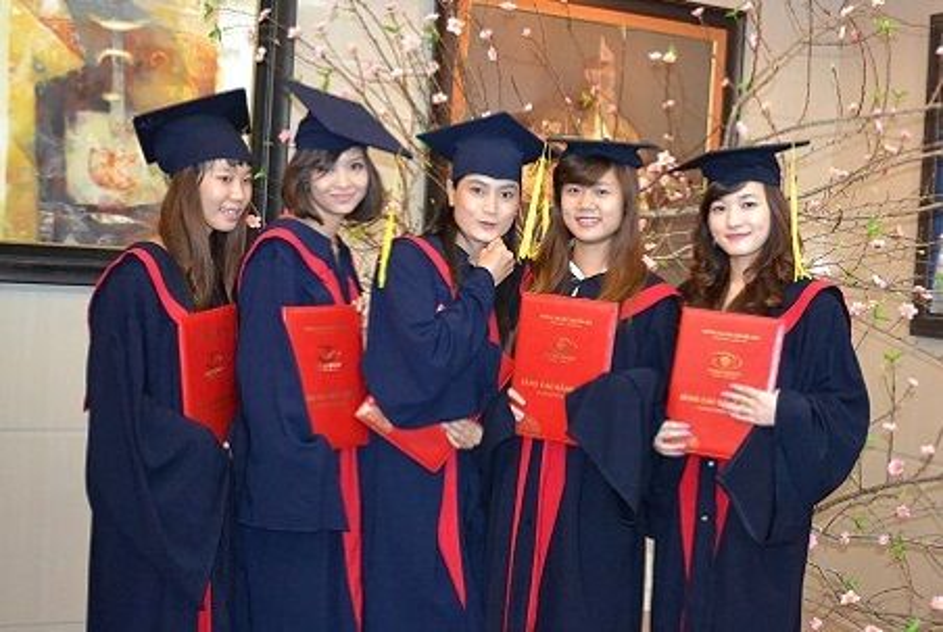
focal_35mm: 33
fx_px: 866
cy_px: 316
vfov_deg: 40.1
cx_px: 472
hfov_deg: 57.1
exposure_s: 1/60
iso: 3200
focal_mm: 22
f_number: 4
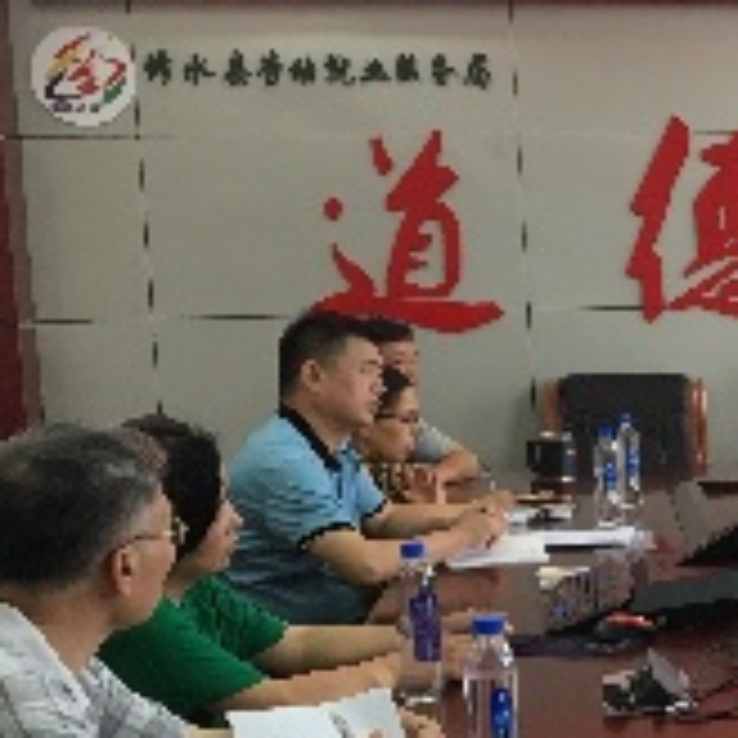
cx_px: 958
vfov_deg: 22.1
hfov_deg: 20.3
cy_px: 488
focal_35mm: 78
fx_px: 1881
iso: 50
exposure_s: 1/33
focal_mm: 4.15
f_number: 2.2
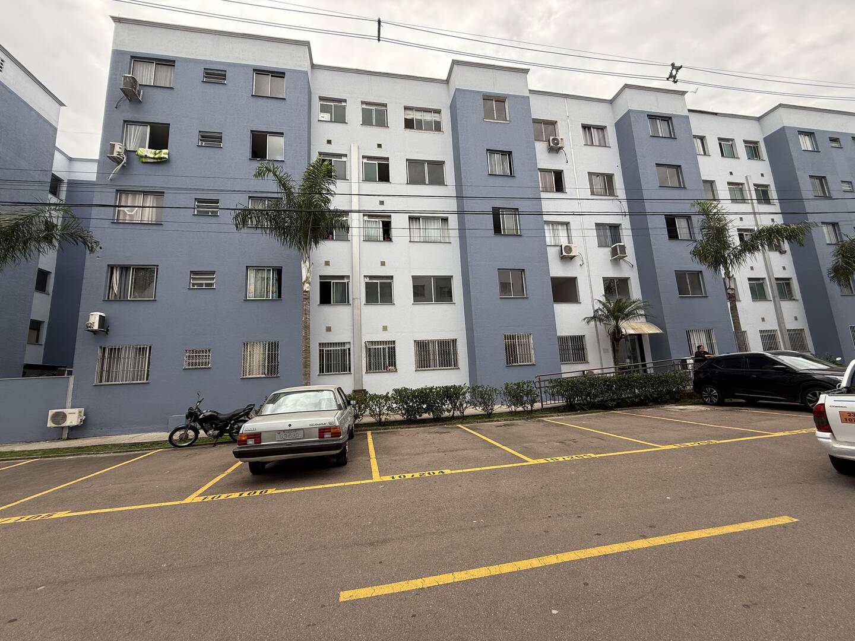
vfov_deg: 85.7
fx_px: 346
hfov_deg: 102.1
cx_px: 428
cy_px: 320
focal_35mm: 14
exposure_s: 1/227
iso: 50
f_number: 2.2
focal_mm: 2.22
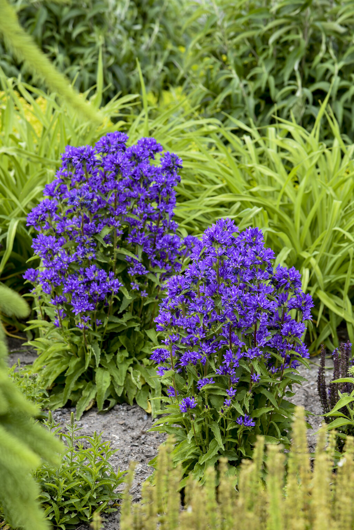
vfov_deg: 19.4
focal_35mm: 105
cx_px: 177
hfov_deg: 13.1
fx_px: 1547
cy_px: 265
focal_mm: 105
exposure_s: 1/200
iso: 400
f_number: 7.1
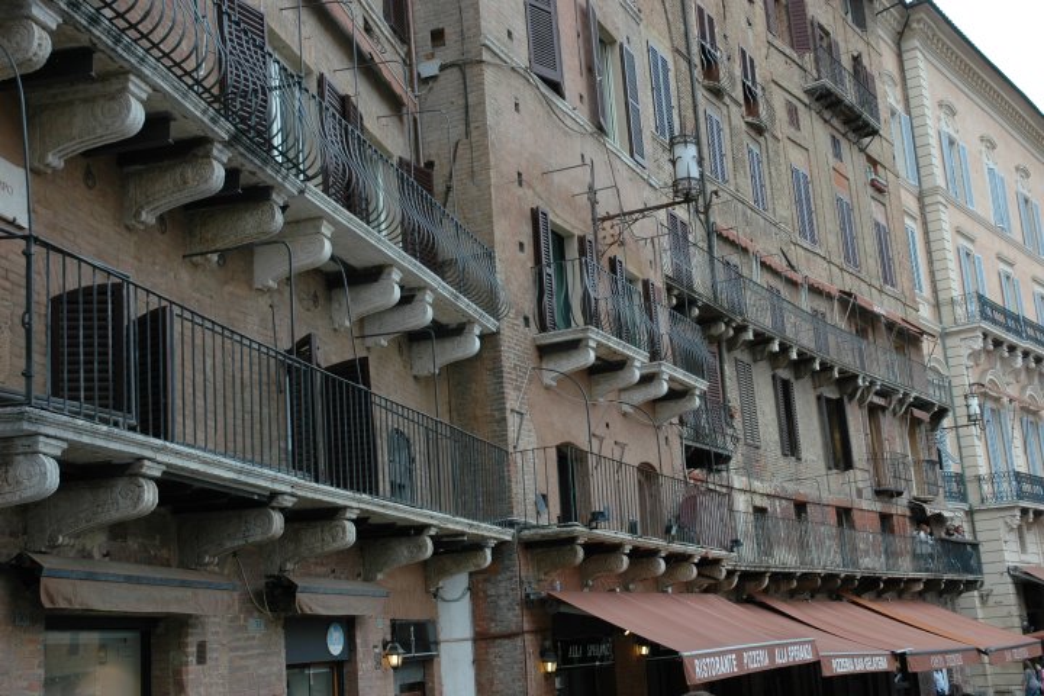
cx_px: 522
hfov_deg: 42.3
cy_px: 348
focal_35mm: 46
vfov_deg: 28.9
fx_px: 1348
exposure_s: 1/200
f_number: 7.1
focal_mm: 31
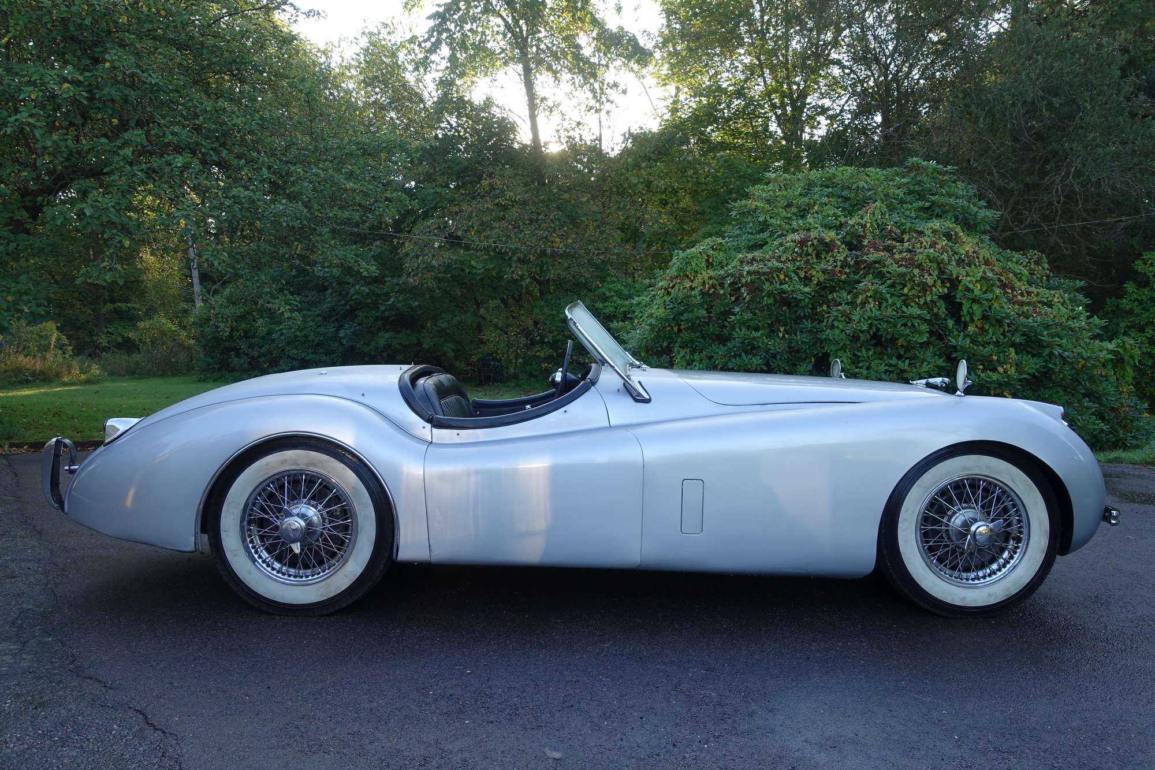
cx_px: 578
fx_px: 770
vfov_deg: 53.1
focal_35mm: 24
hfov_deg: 73.7
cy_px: 385
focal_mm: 8.8
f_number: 4
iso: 125
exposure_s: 1/100
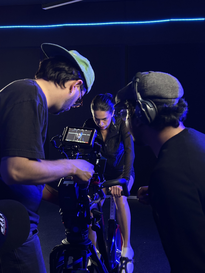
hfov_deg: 30.3
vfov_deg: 39.7
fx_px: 379
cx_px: 102
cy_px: 136
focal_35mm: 48
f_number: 1.78
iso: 400
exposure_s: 1/34
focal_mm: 6.86
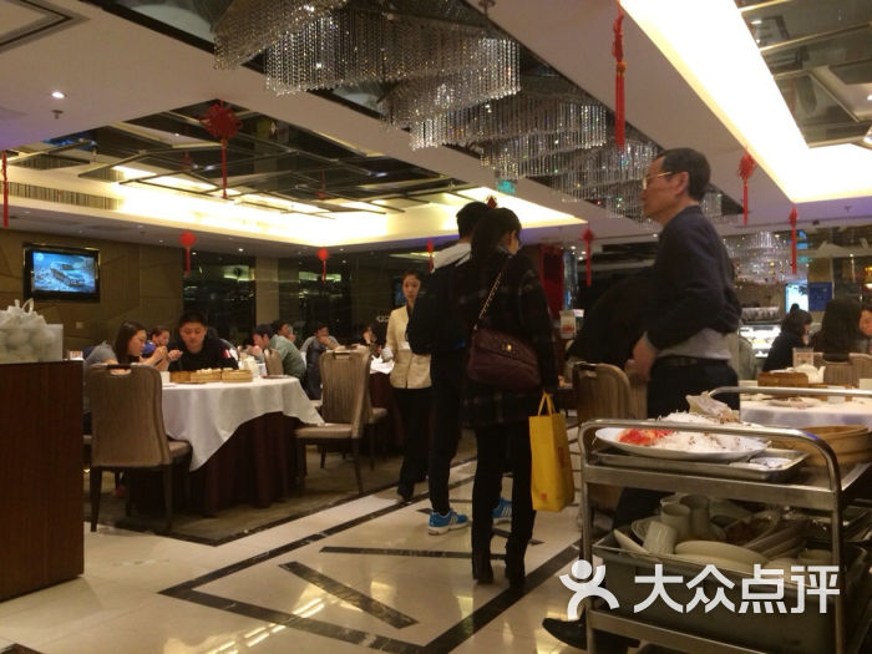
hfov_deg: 60.0
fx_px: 756
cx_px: 436
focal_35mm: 30
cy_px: 327
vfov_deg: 46.8
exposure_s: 1/30
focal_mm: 4.12
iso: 160
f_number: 2.2
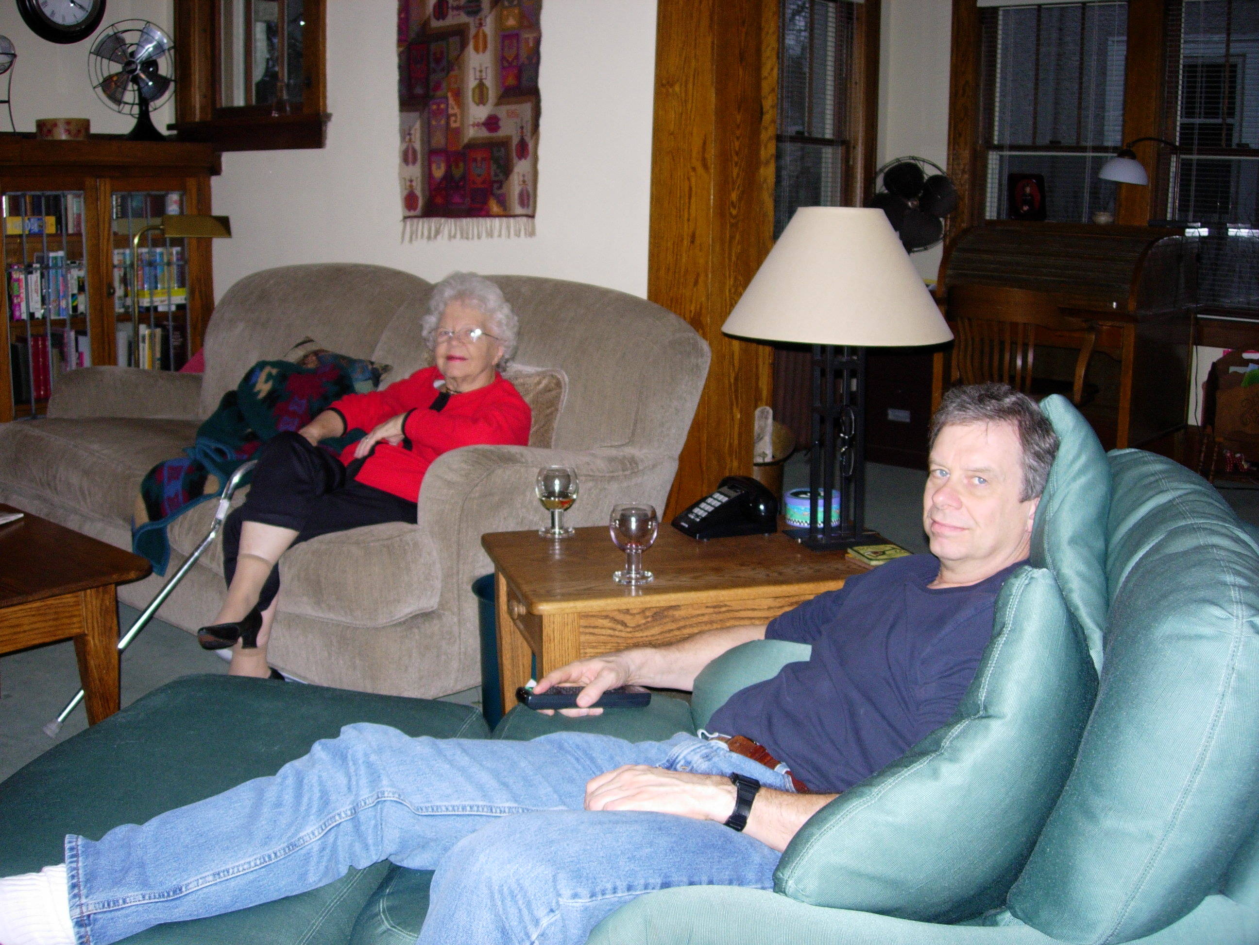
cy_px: 472
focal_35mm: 38
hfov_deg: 49.0
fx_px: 1382
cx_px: 630
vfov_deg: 37.7
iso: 94
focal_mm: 7.8
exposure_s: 1/76.1
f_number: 2.8
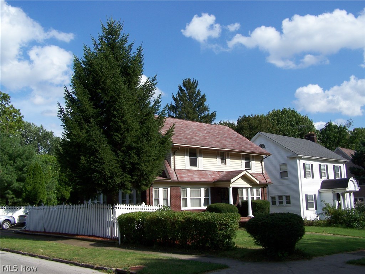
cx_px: 182
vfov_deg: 37.7
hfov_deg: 49.0
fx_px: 401
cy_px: 137
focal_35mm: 38
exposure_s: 1/500
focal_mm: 6.3
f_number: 4
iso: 64
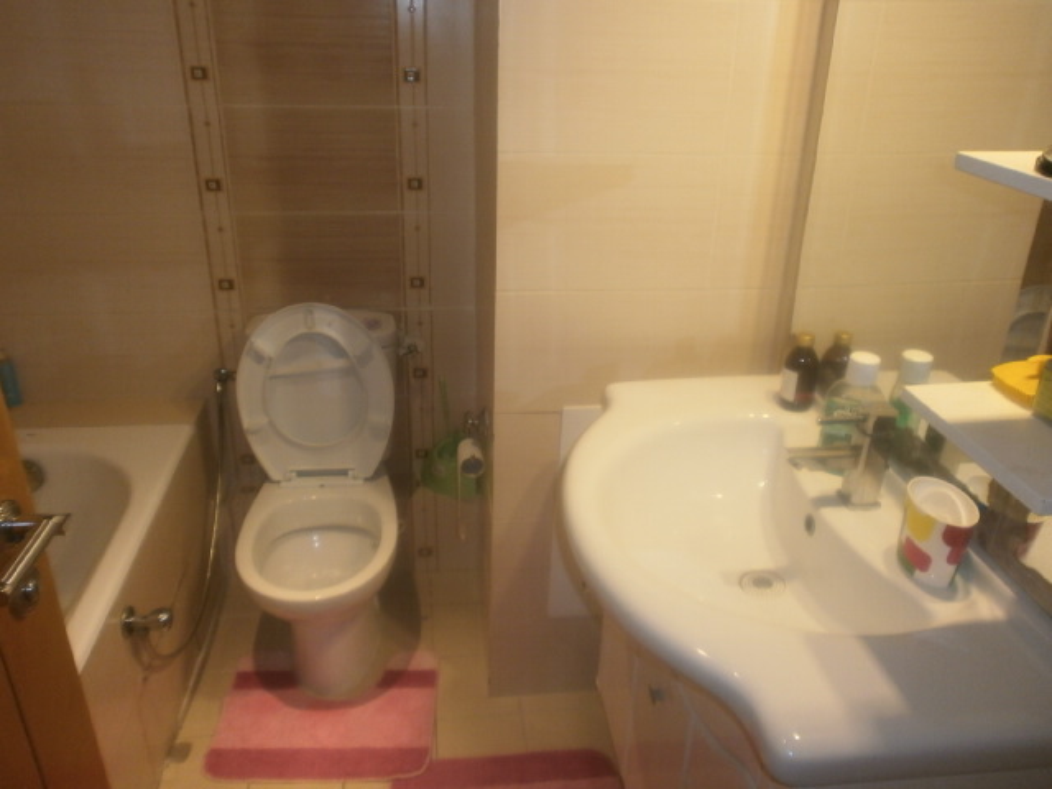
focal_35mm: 27
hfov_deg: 65.3
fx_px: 821
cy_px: 394
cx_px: 526
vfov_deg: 51.4
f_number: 2.9
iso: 125
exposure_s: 1/30
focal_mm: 4.8
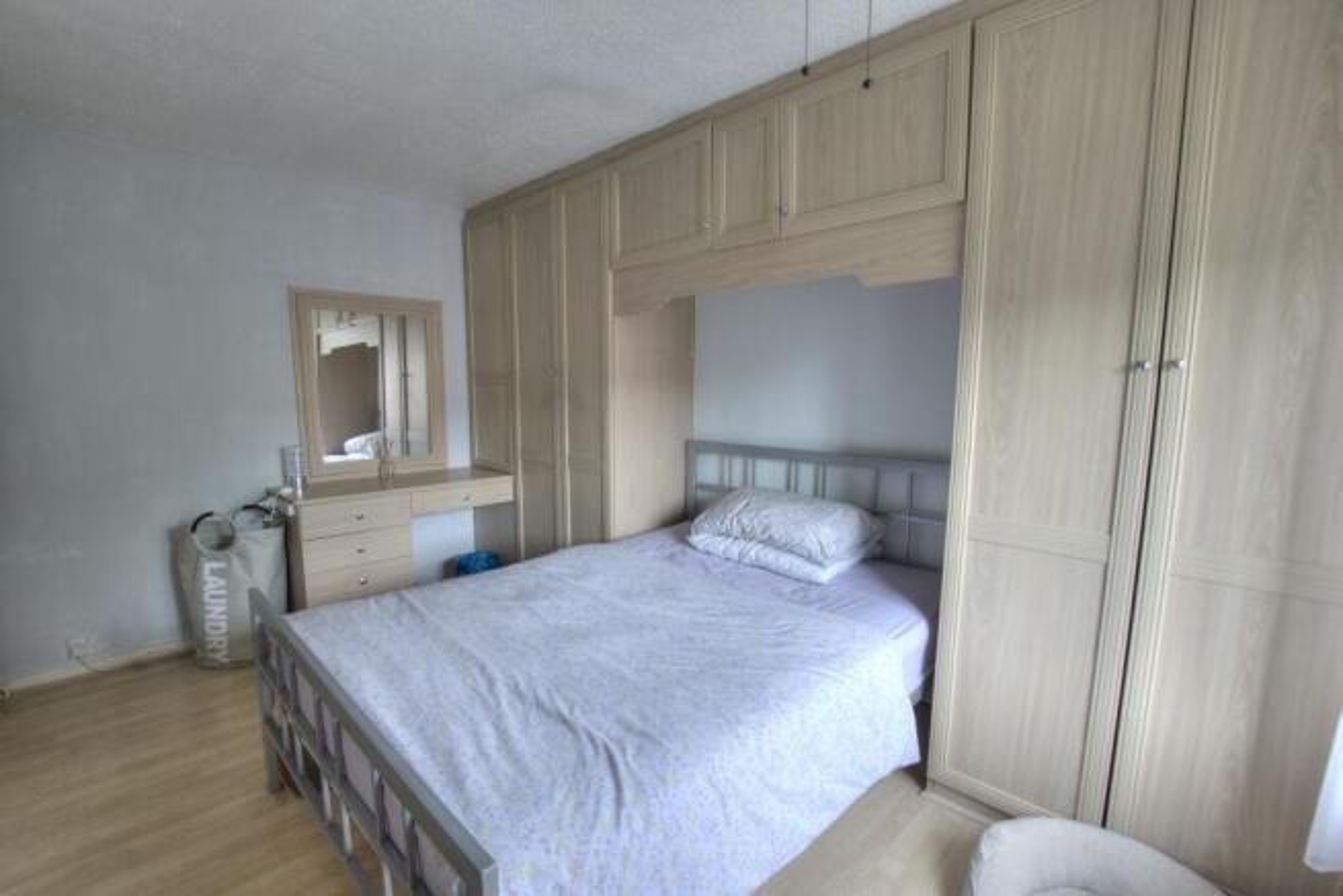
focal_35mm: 15
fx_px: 560
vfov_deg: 77.4
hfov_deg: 100.4
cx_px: 672
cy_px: 448
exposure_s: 1/13
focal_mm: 10
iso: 400
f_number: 8
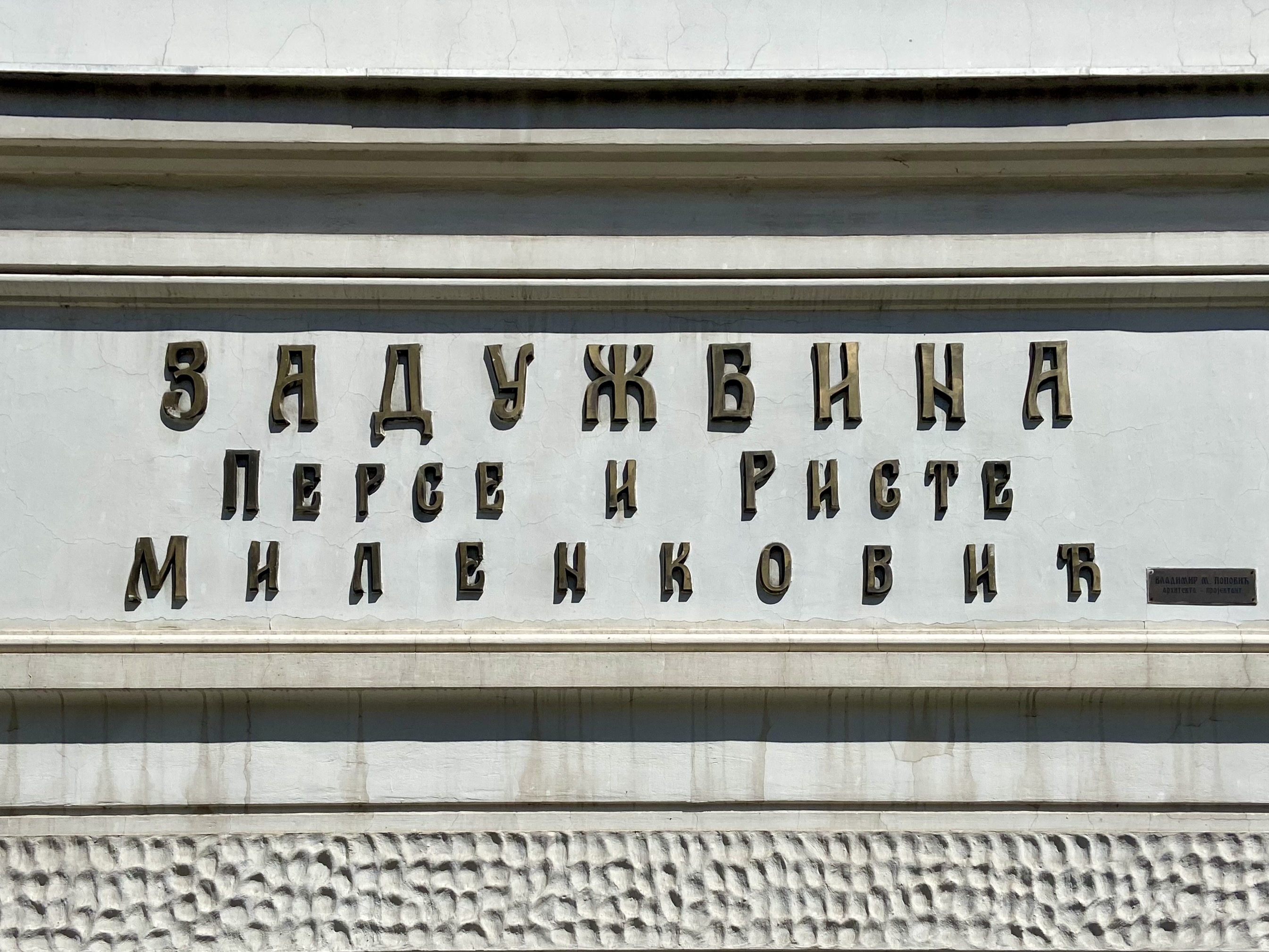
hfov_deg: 67.3
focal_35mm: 26
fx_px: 953
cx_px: 634
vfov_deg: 53.1
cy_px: 476
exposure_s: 1/6061
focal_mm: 4.25
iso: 32
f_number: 1.8
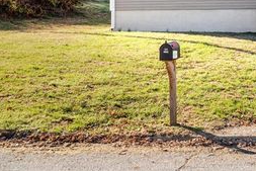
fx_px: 562
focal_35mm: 79
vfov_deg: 17.0
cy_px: 4
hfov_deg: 24.6
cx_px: 247
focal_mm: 40
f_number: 4.5
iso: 100
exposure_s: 1/2000
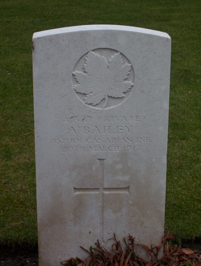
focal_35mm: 100
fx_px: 770
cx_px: 100
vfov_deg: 19.6
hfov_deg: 14.9
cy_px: 133
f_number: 4.07
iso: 100
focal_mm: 13.24
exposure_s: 1/340
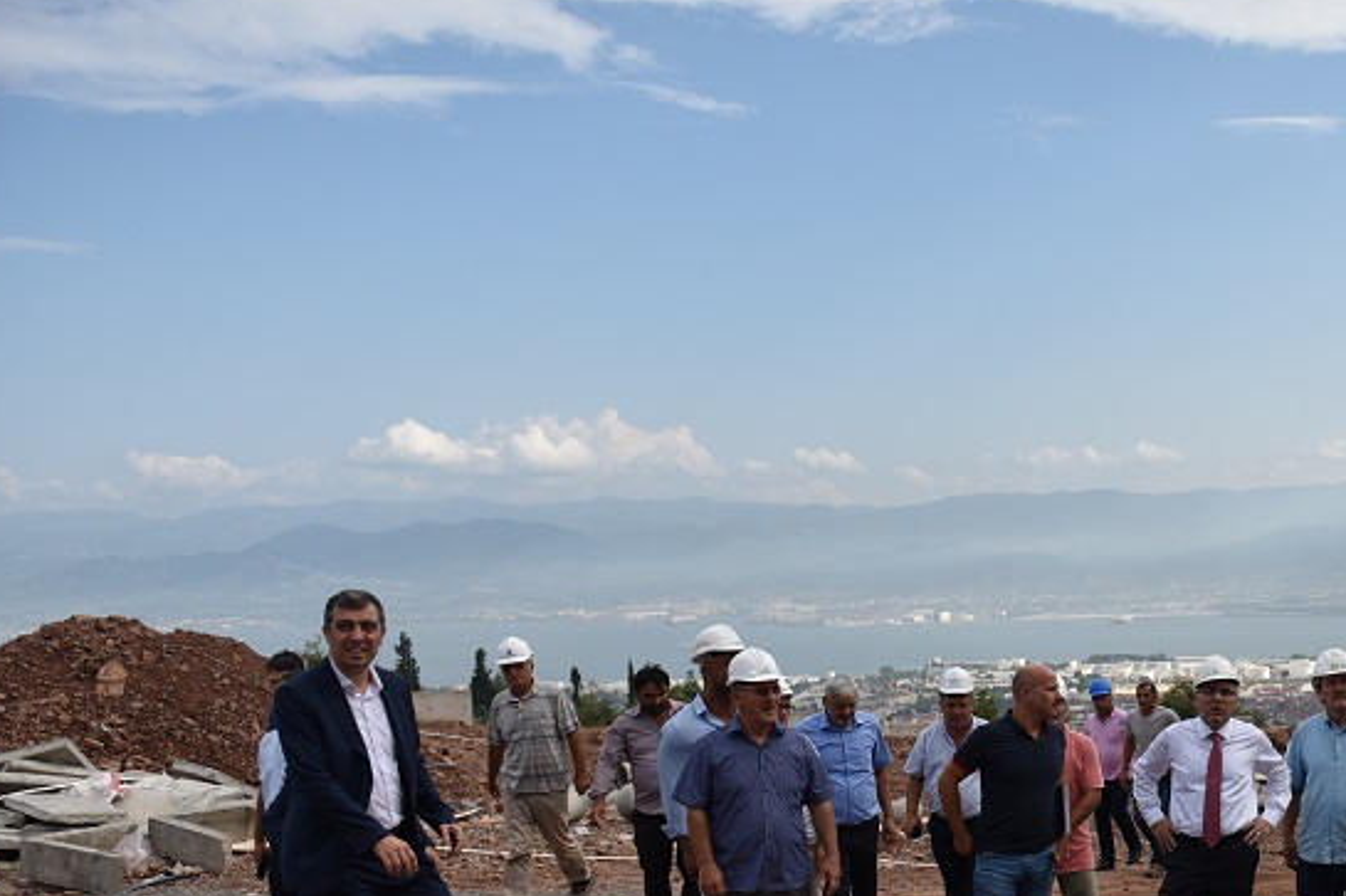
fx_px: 1645
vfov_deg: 29.7
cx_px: 1200
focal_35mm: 44
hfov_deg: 41.2
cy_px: 726
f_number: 3.5
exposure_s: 1/6400
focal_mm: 24
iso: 400
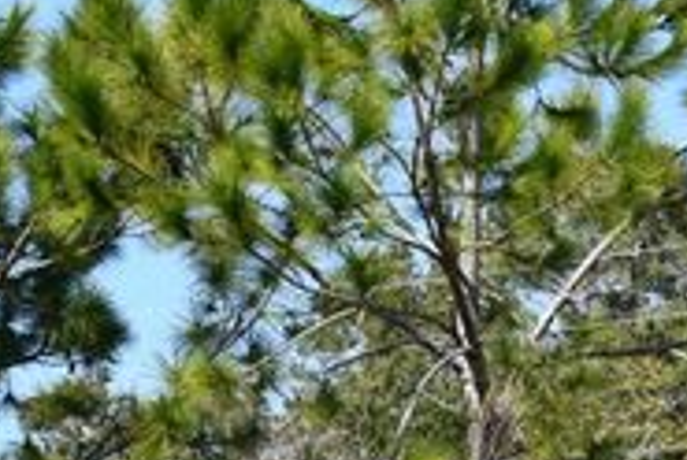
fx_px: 3842
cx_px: -171
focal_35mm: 201
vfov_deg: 6.8
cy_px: 716
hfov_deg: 10.0
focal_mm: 29
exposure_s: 1/250
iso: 125
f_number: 8
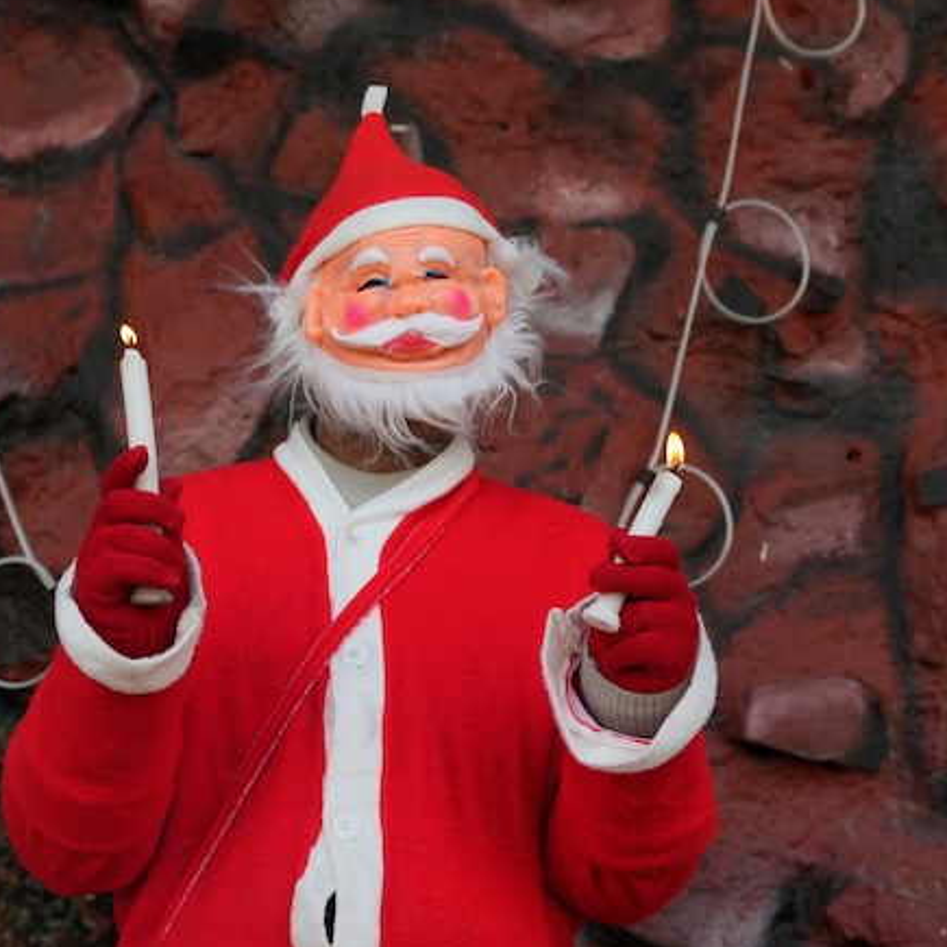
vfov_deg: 24.7
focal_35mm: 68
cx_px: 409
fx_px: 2105
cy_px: 819
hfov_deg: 25.3
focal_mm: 29
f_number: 2.8
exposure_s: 1/1000
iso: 400
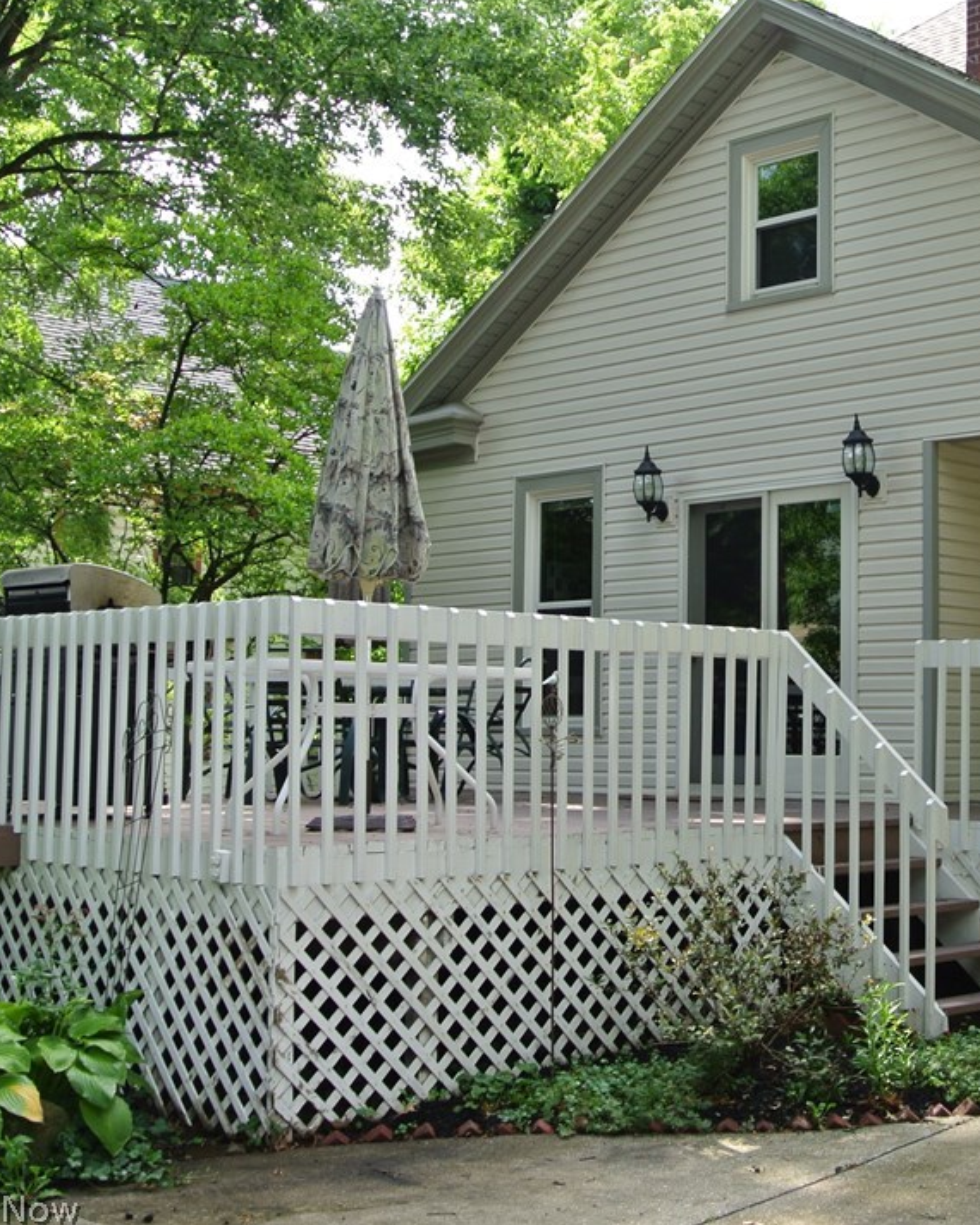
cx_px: 836
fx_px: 1812
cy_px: 612
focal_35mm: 50
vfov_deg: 37.3
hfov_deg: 29.3
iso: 100
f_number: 4
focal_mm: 13.1
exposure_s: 1/125
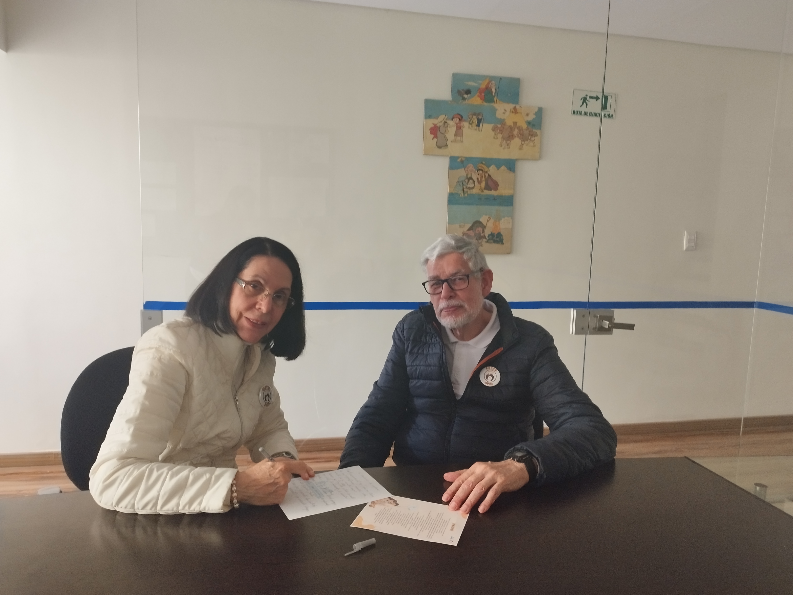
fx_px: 550
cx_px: 396
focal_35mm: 24
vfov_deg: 56.8
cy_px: 298
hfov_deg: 71.6
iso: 490
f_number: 1.89
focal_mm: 5.89
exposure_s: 1/24
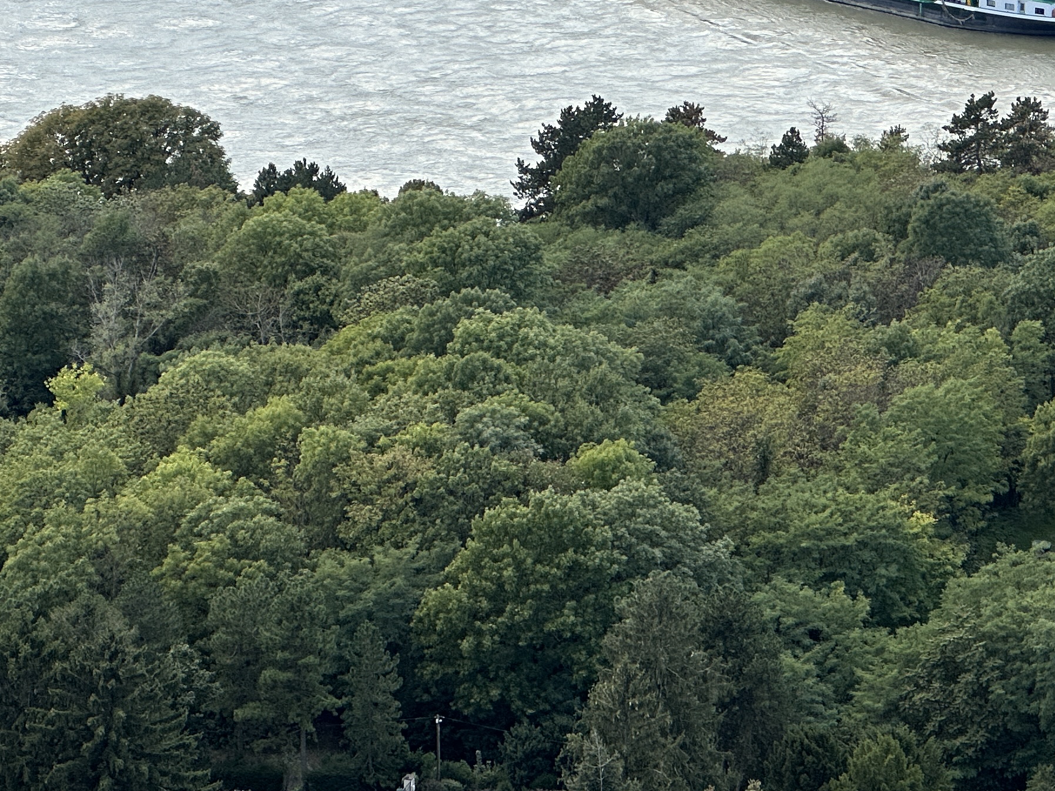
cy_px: -73
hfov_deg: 11.4
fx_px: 5272
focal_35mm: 173
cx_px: 686
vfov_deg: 8.5
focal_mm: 9
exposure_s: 1/368
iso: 32
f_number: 2.8
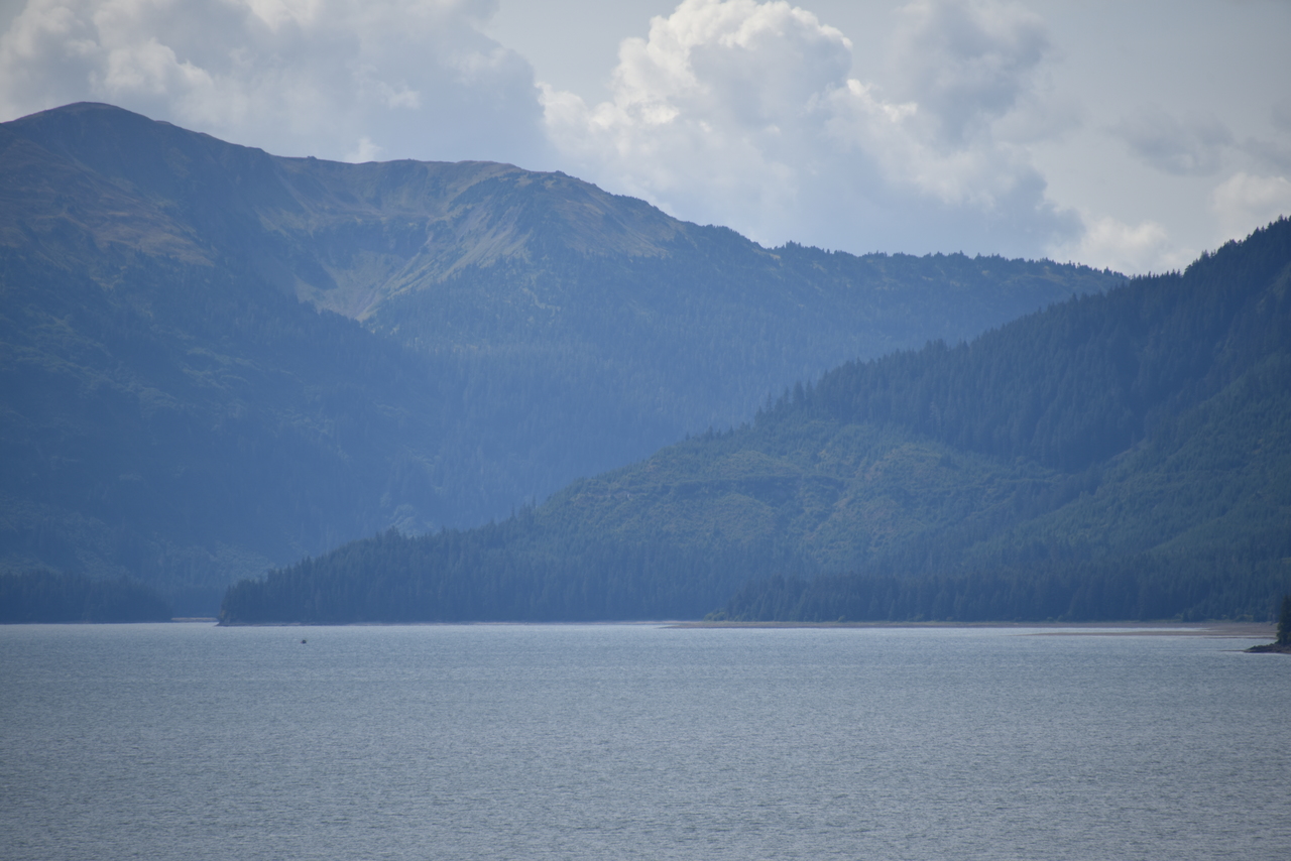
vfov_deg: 4.6
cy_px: 430
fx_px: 10760
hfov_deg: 6.9
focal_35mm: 300
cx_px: 646
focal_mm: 300
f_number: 6.3
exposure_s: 1/640
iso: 100
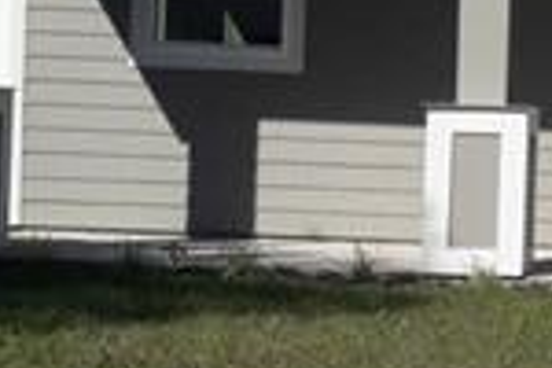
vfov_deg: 9.2
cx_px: 758
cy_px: 188
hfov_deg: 13.2
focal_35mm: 149
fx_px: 2284
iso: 40
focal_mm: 3.7
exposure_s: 1/2740
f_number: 1.9
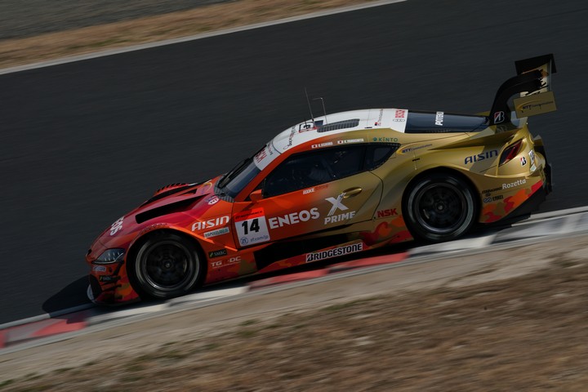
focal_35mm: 252
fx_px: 4116
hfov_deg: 8.2
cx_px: 294
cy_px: 196
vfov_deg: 5.5
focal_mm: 252
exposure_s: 1/250
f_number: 20
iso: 200
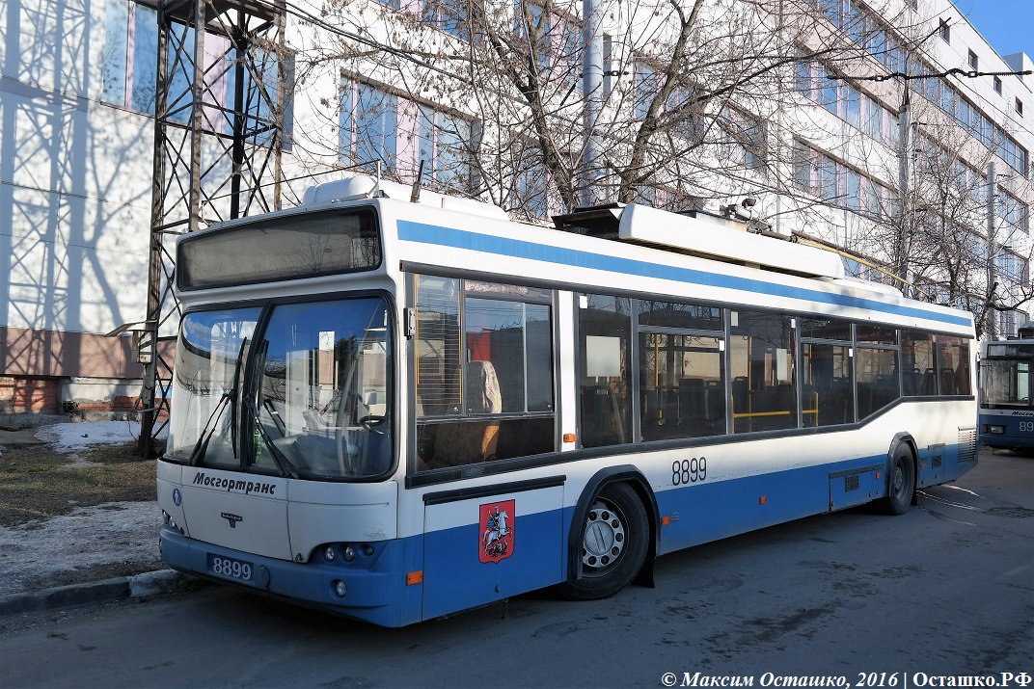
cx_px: 517
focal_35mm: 27
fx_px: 776
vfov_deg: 47.9
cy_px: 344
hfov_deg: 67.4
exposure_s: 1/250
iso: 100
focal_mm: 18
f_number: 5.6
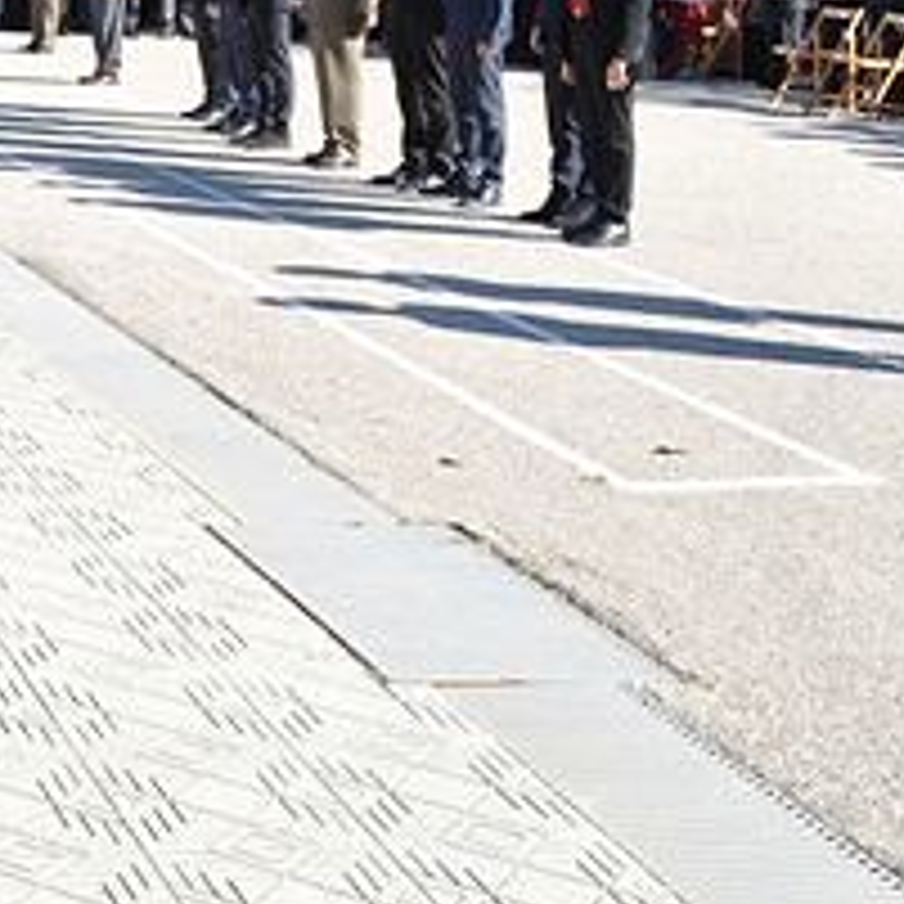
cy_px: 106
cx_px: -292
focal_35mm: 73
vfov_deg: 23.1
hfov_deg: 21.3
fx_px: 2157
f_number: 7.1
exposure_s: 1/200
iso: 200
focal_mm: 18
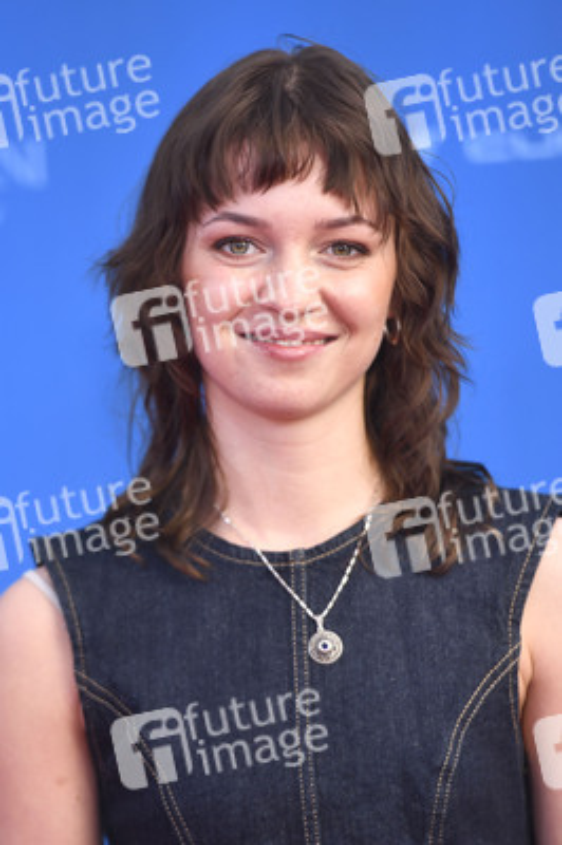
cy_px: 422
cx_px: 281
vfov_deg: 10.3
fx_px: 4691
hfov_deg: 6.9
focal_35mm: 200
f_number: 3.5
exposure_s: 1/800
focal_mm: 200
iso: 640
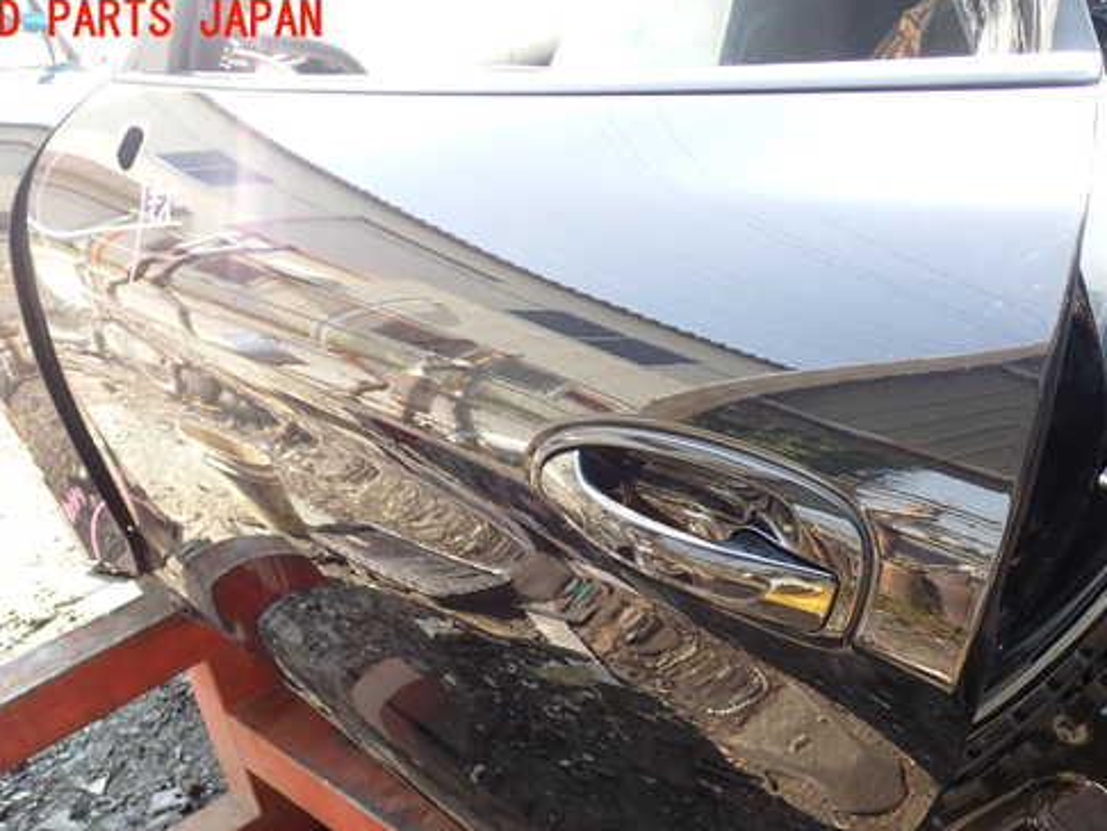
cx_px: 592
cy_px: 505
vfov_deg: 38.5
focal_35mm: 37
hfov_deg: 50.1
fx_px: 1184
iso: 100
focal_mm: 5.4
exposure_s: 1/60
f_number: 3.2
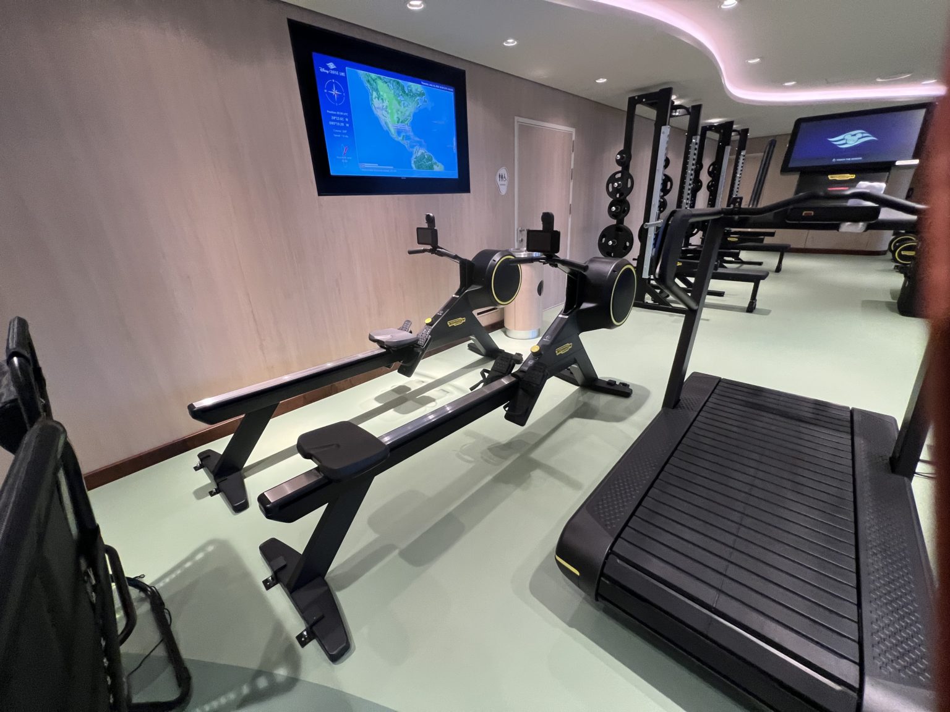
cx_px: 475
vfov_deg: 89.9
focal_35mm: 13
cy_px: 356
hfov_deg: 106.2
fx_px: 357
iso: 250
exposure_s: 1/92
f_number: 1.8
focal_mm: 1.57
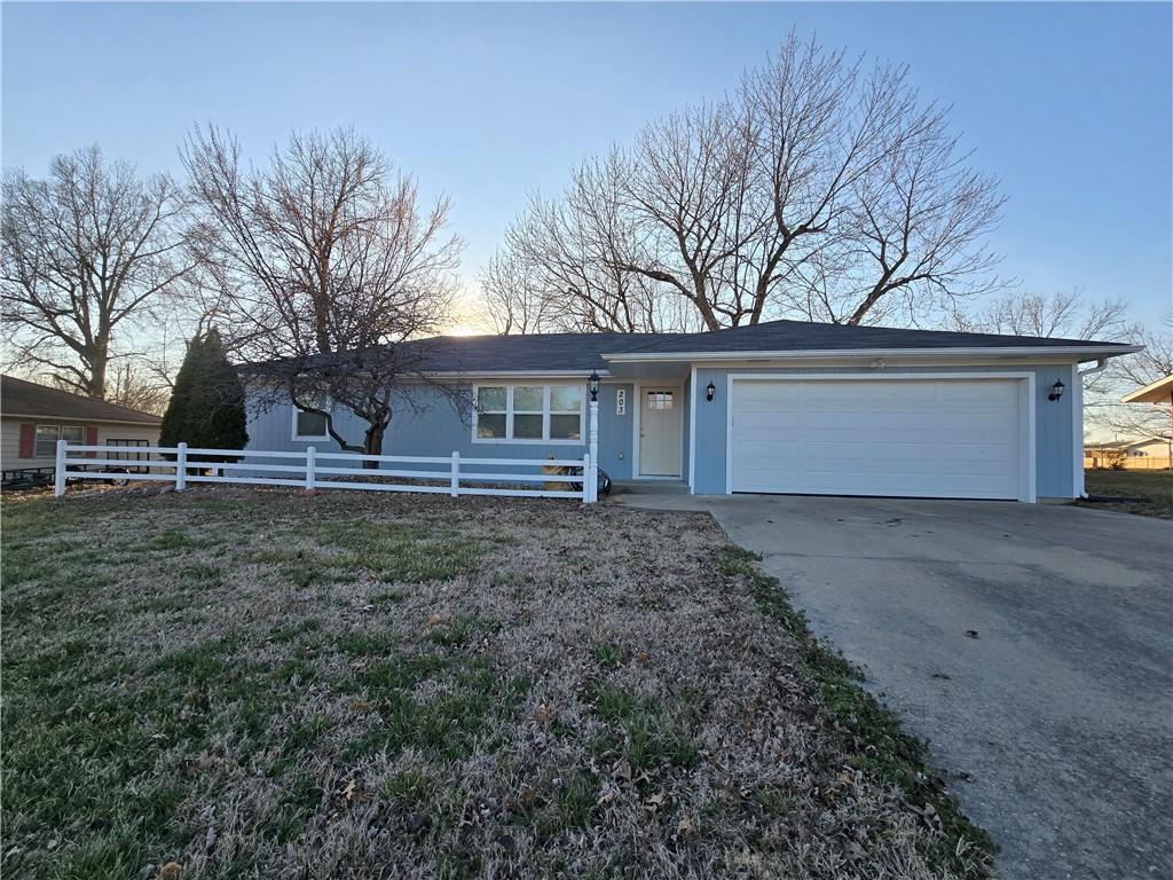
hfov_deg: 106.2
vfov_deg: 89.9
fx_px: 441
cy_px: 440
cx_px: 586
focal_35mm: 13
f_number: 2.2
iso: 50
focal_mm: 2.2
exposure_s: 1/909
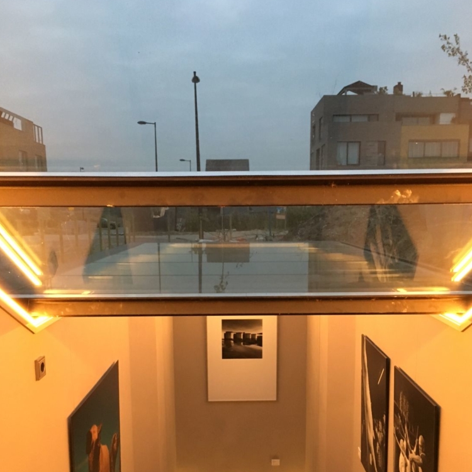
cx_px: 237
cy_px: 303
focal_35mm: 35
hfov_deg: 47.2
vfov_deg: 46.7
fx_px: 540
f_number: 2.2
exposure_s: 1/17
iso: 200
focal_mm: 4.15
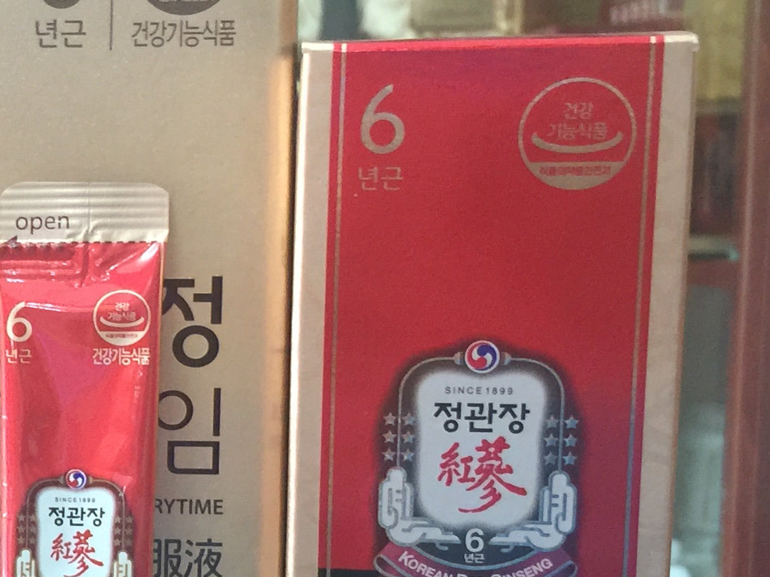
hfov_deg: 21.3
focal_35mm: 86
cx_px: -139
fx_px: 1912
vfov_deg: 17.0
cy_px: 464
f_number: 2.2
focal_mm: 4.15
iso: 100
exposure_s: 1/17
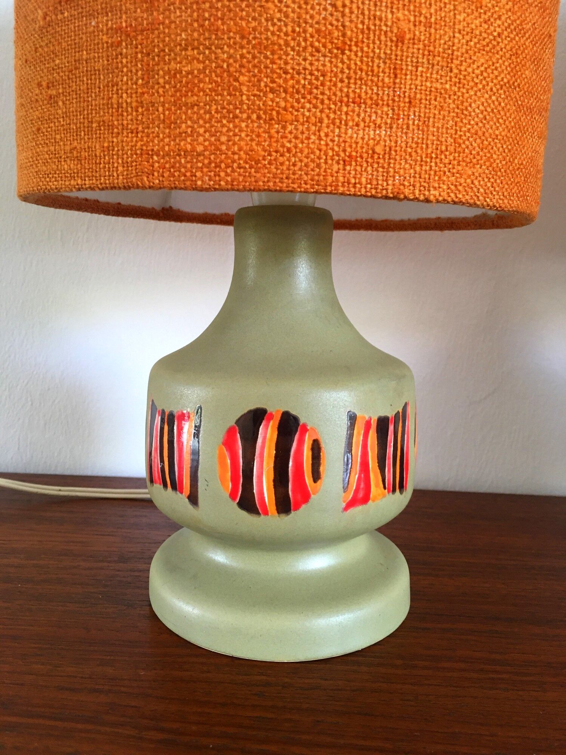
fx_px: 632
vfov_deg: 61.7
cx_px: 283
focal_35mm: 29
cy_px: 378
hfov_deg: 48.2
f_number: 2.2
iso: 125
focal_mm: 4.15
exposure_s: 1/33
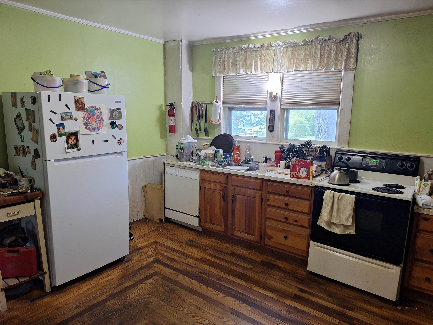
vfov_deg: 58.9
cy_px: 162
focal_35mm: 23
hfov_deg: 73.9
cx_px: 216
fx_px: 288
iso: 200
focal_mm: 5.54
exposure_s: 1/40
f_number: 1.8
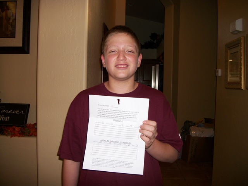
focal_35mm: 32
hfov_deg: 56.8
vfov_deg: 44.2
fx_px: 229
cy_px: 93
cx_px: 124
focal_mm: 5.7
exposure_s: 1/30
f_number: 2.9
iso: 80
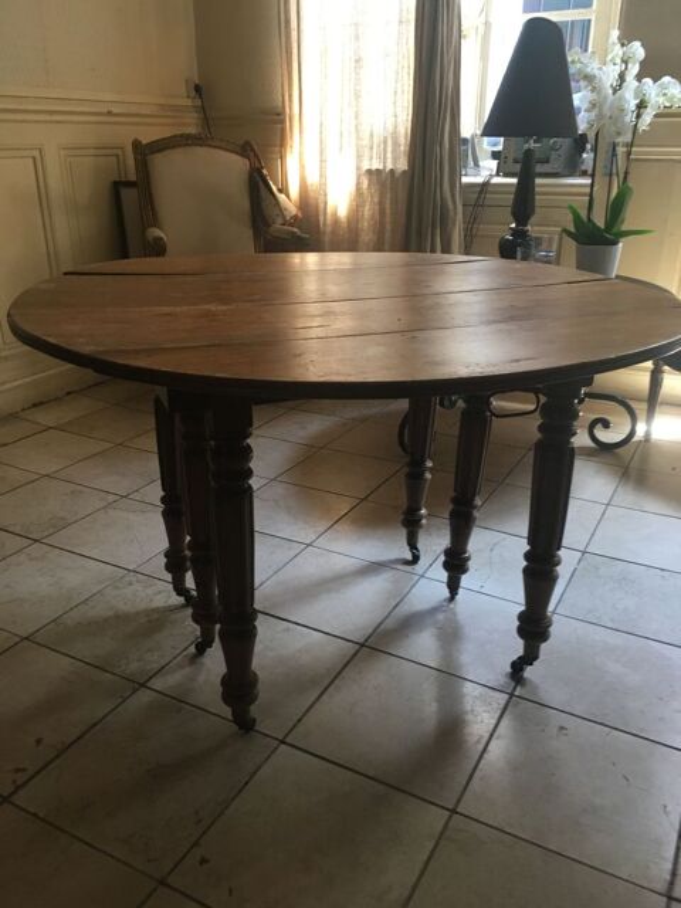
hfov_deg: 48.2
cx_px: 340
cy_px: 454
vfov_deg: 61.7
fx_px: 761
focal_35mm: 29
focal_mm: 4.15
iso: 160
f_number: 2.2
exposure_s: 1/33
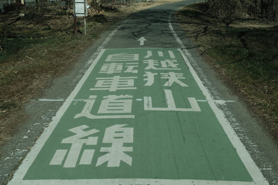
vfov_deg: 28.7
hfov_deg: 41.9
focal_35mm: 47
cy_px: 92
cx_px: 139
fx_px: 363
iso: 100
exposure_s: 1/340
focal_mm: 31.1
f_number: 5.6
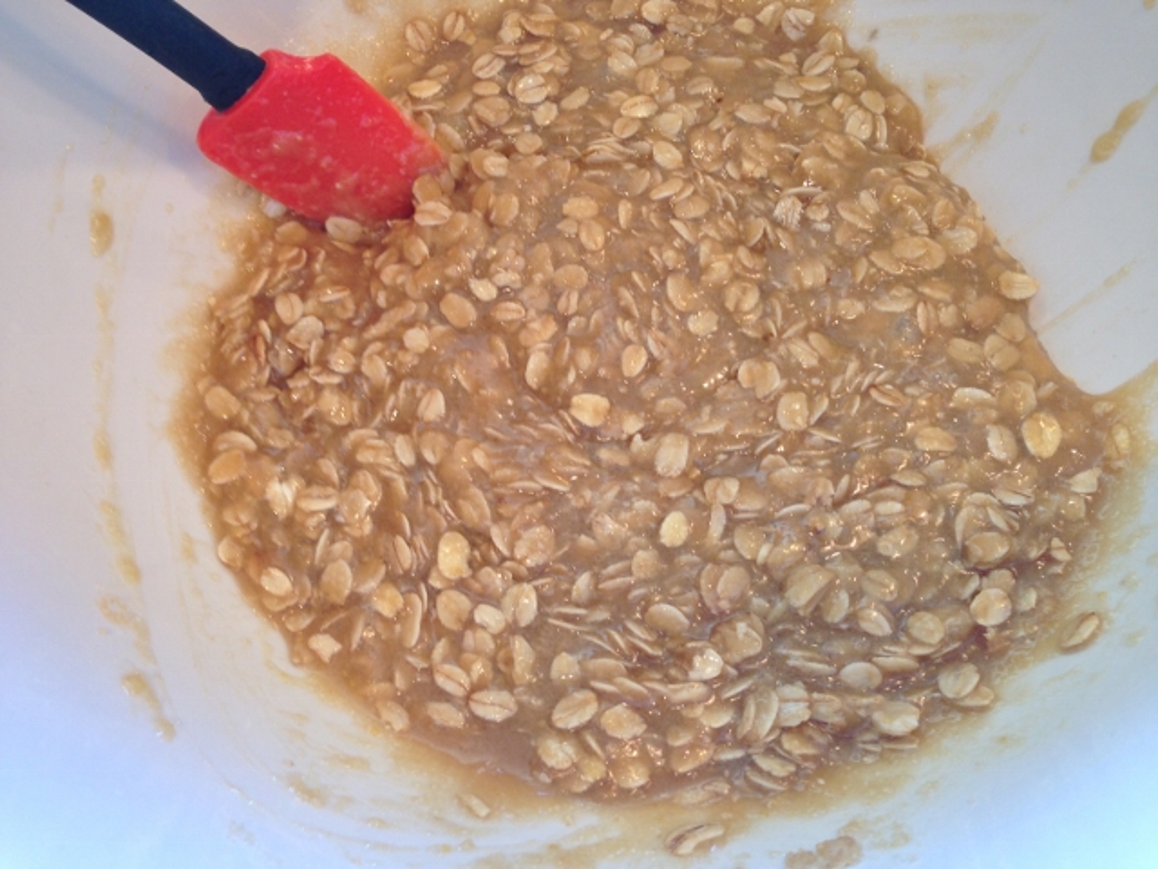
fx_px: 1104
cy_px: 434
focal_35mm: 33
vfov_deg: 42.9
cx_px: 579
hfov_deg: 55.4
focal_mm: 4.12
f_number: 2.4
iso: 50
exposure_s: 1/24
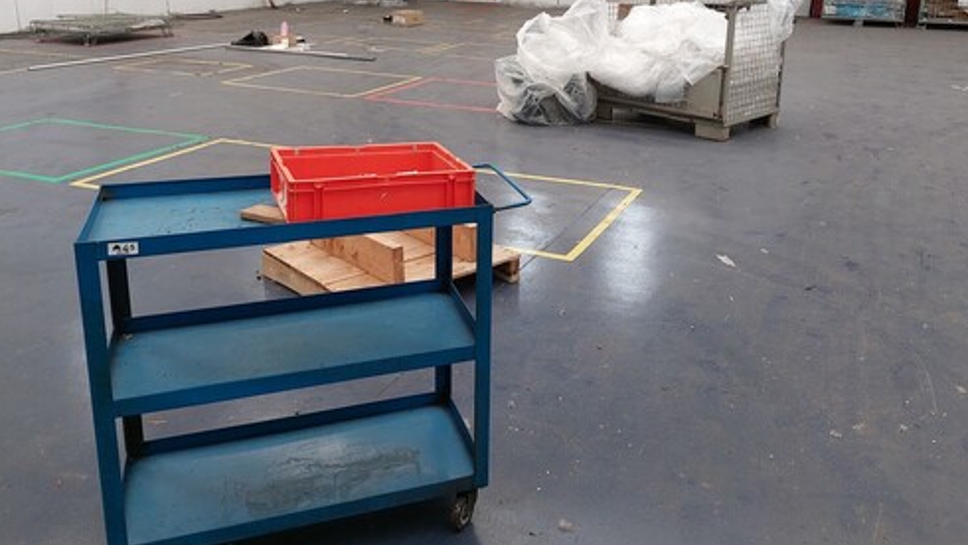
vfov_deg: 36.3
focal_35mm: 32
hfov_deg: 60.9
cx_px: 527
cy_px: 178
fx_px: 822
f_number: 1.8
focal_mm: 5.23
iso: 250
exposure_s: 1/60
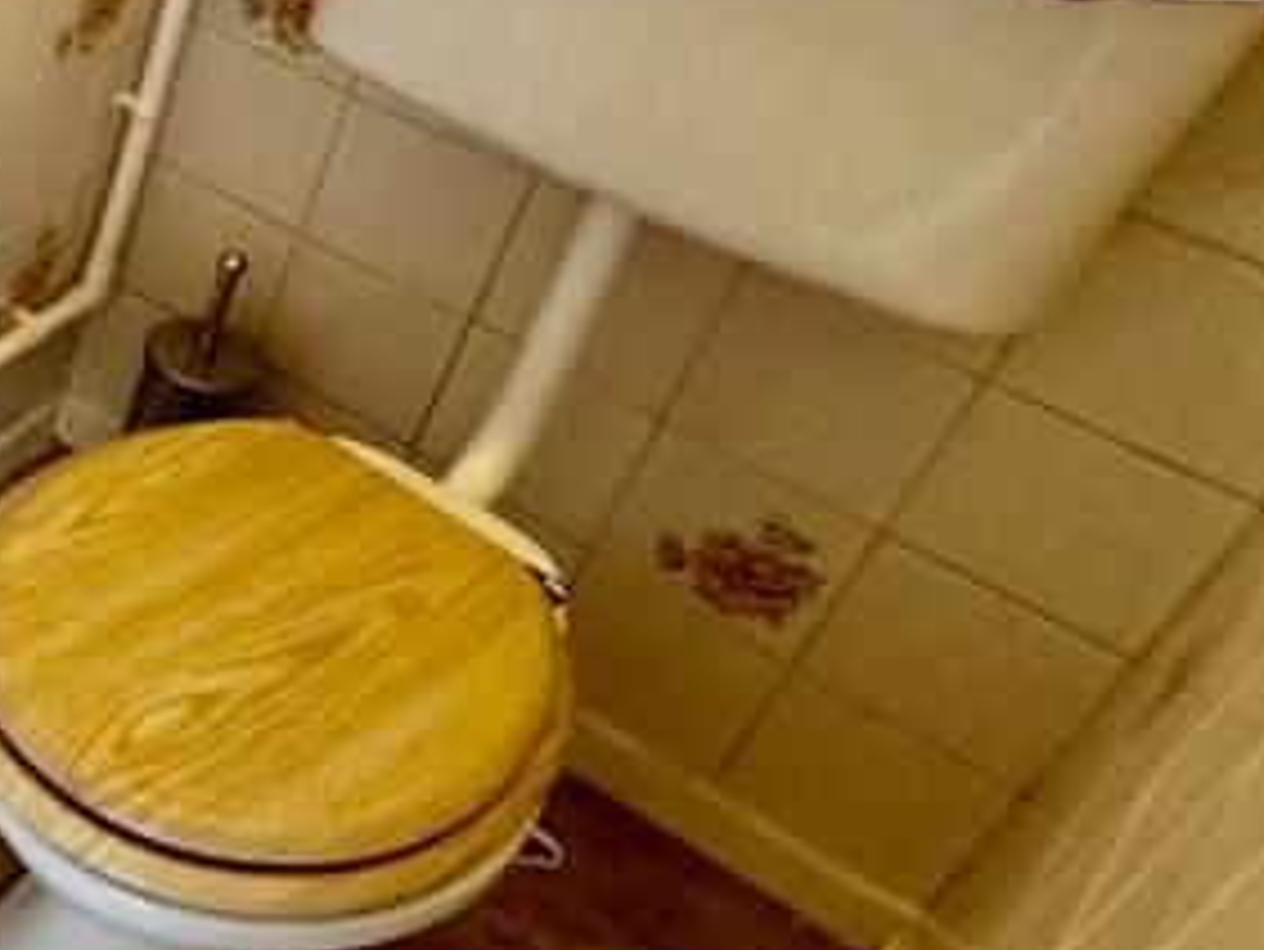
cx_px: -612
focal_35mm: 51
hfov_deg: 27.0
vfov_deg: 27.8
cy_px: 153
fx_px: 1863
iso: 320
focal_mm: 2.22
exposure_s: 1/50
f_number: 2.2
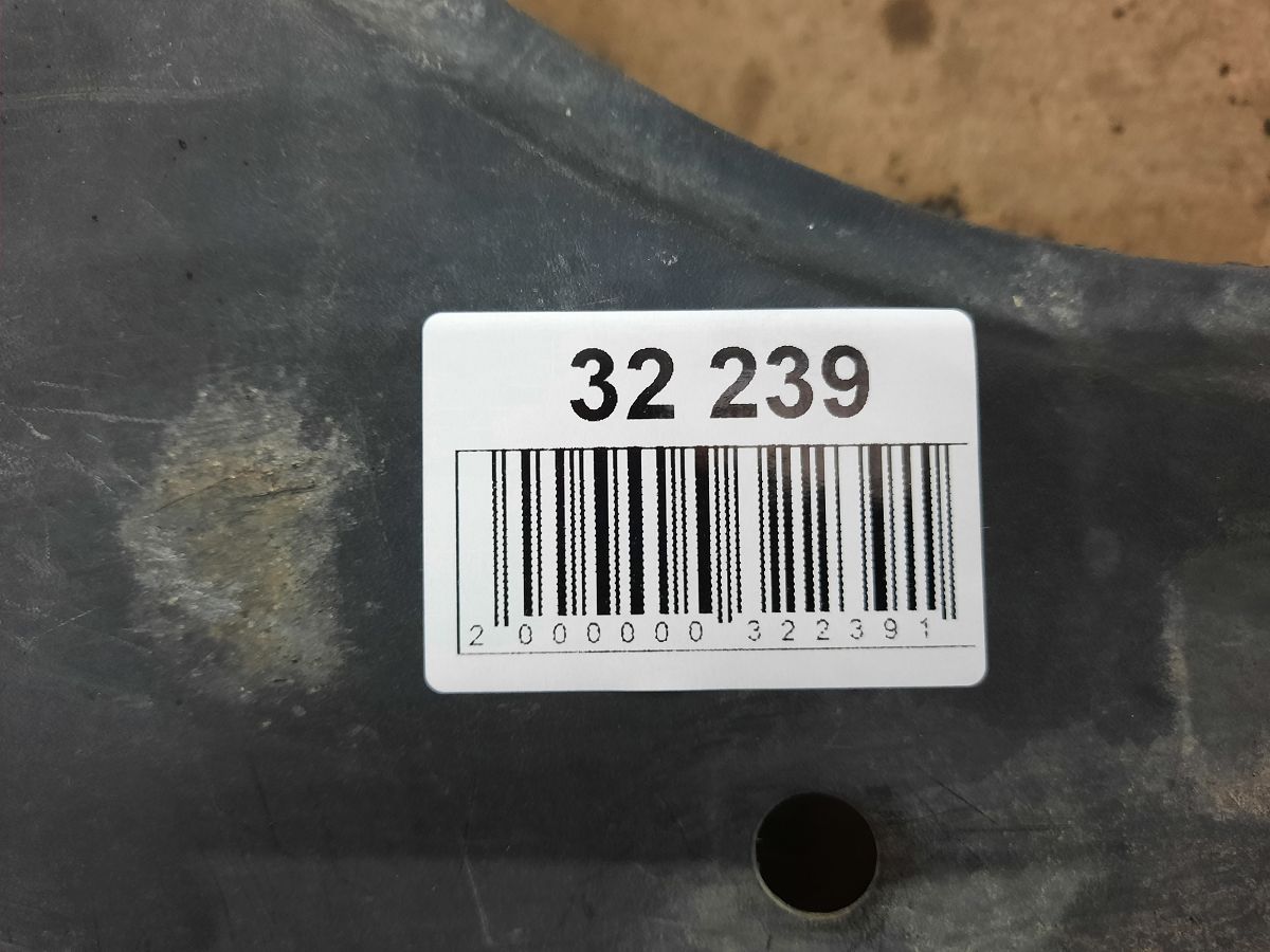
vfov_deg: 54.9
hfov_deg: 69.4
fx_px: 917
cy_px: 476
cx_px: 635
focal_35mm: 25
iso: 320
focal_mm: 4.6
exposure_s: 1/50
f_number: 2
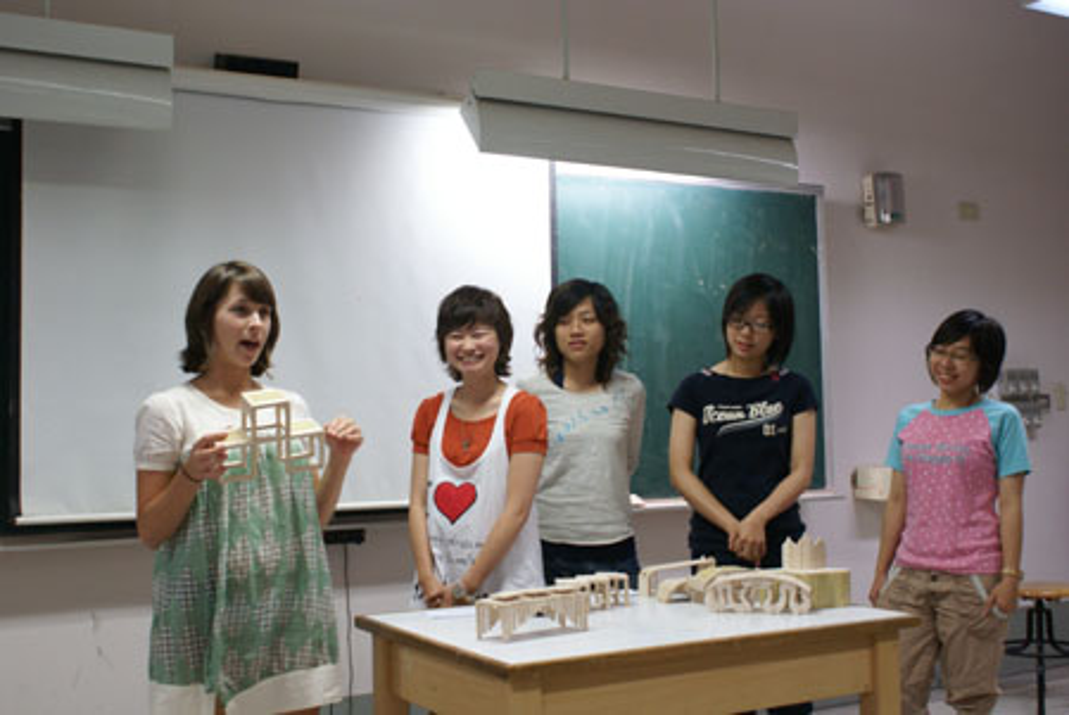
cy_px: 358
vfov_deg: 32.0
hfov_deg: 46.4
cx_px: 534
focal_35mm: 42
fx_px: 1248
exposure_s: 1/50
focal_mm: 28
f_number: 4.5
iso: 320
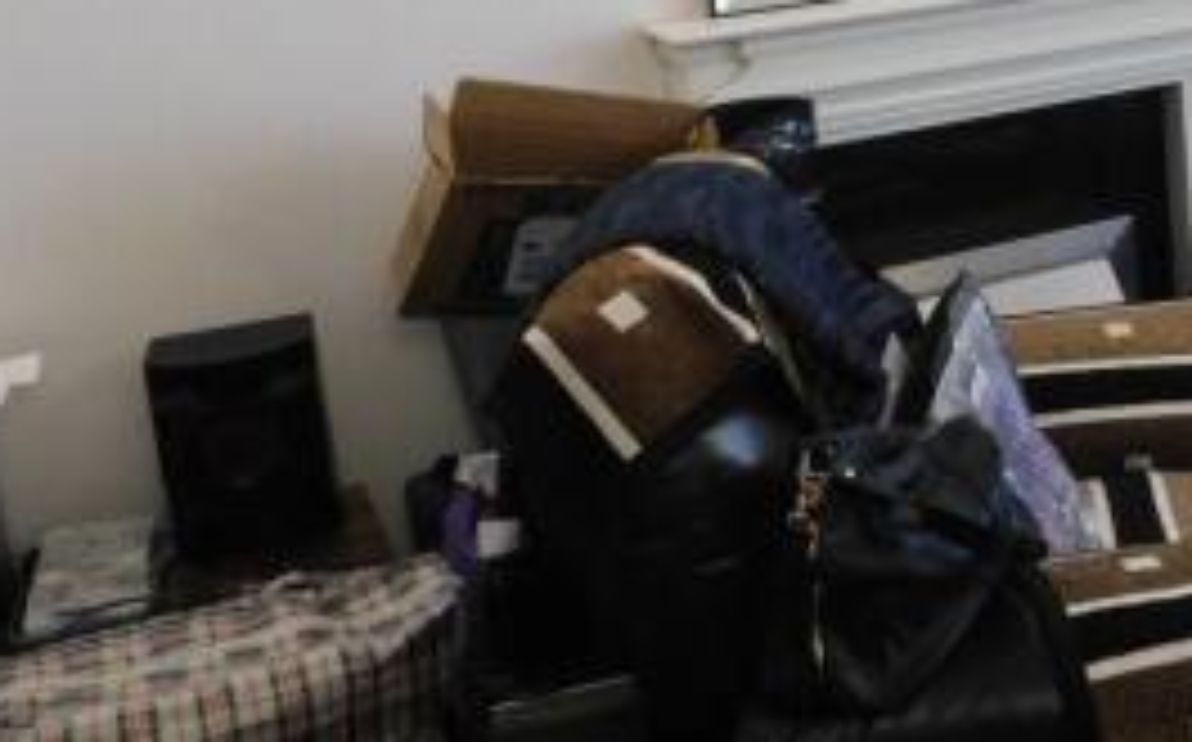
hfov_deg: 32.3
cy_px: 92
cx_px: 1284
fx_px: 1817
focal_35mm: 56
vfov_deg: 22.6
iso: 360
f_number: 3
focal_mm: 4.1
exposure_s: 1/30
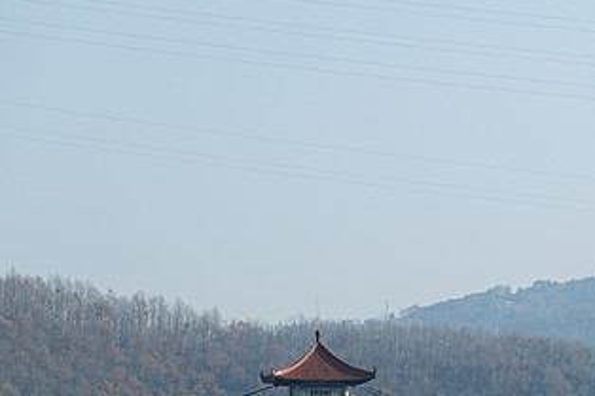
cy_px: 355
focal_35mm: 283
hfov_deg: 7.2
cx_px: 697
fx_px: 4675
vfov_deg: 4.8
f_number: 5.6
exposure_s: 1/500
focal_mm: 40.37
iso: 125
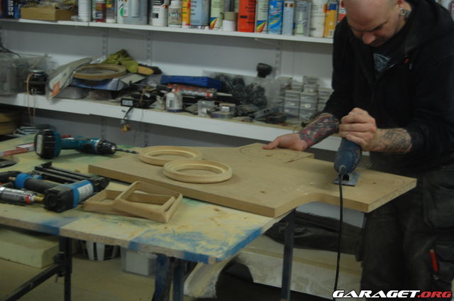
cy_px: 150
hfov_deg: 35.1
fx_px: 717
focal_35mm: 57
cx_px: 227
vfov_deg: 23.7
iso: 800
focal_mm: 38
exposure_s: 1/15
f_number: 5
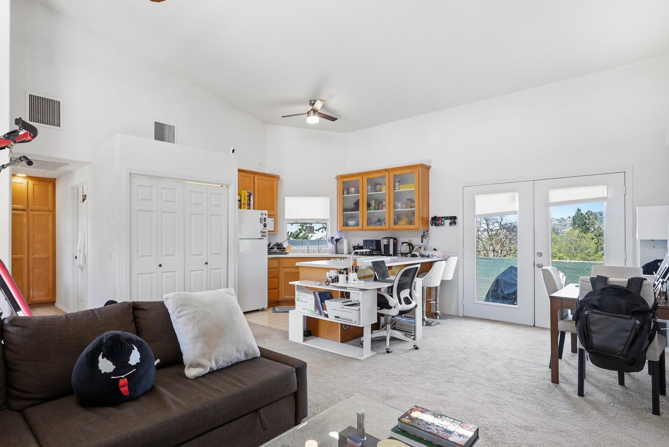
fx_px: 353
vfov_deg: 64.6
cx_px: 280
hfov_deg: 86.2
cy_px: 231
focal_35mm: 19
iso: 250
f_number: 4
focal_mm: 16
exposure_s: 1/15
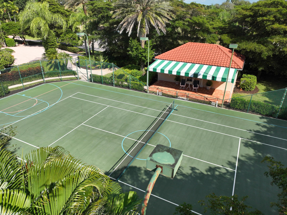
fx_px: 199
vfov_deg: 56.8
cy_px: 108
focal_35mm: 24
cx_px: 144
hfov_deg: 71.6
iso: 120
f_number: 2.8
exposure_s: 1/2000
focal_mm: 12.29
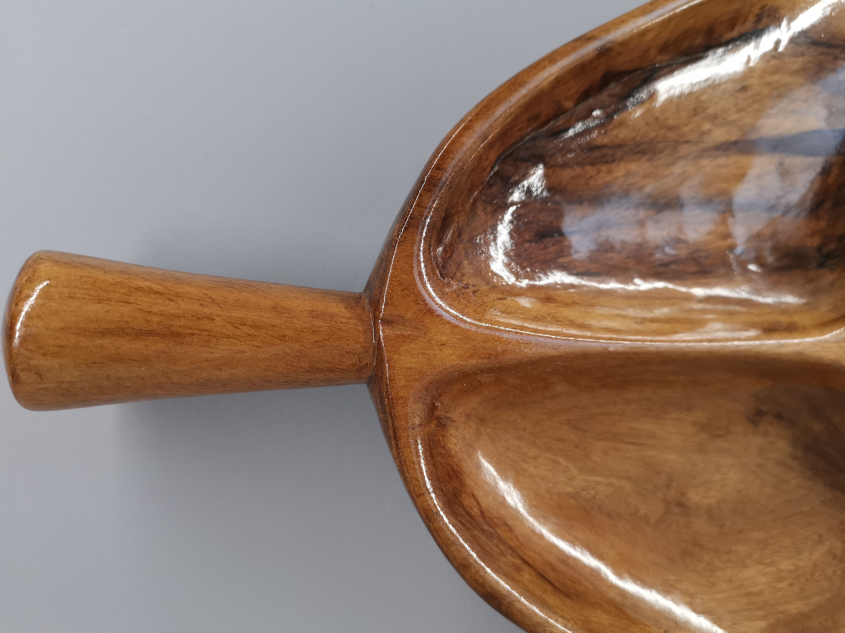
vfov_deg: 51.4
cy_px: 316
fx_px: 659
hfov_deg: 65.3
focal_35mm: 27
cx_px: 422
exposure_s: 1/100
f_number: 1.8
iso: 160
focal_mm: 5.58
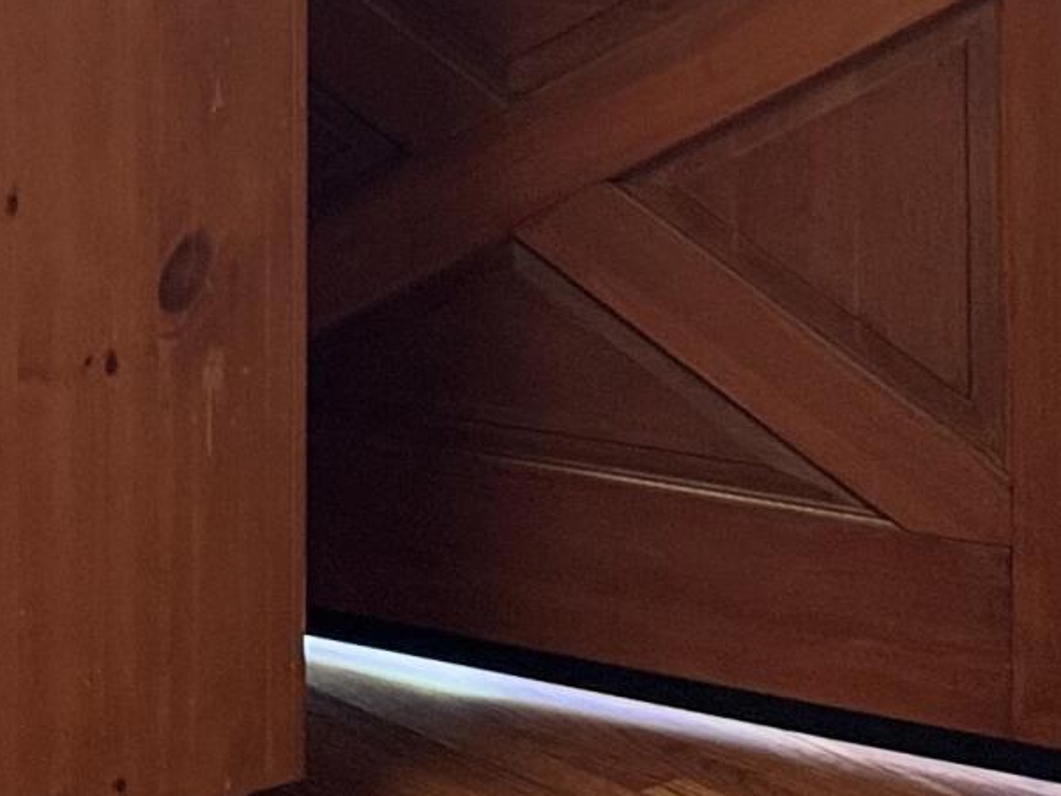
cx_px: -1079
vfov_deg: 11.3
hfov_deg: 13.8
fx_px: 3678
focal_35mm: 120
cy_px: -738
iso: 125
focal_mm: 6.76
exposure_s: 1/60
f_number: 1.78
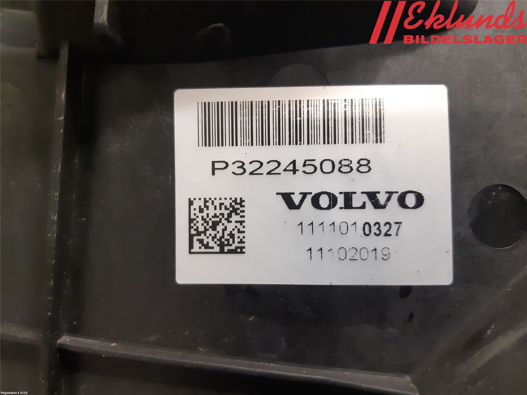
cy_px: 198
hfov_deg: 67.3
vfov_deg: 53.1
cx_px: 264
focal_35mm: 26
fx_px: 396
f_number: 1.7
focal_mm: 3.93
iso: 320
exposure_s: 1/50
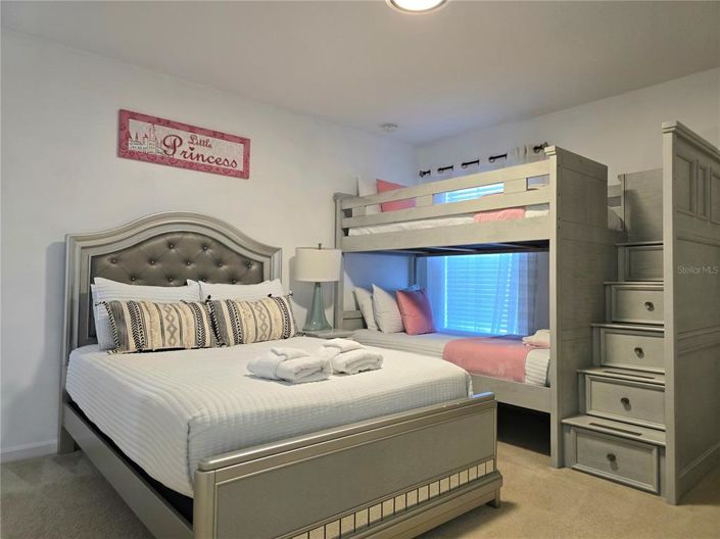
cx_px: 360
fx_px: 478
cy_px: 270
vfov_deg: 58.8
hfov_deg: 74.0
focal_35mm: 23
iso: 400
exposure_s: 1/120
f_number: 1.7
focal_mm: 6.3
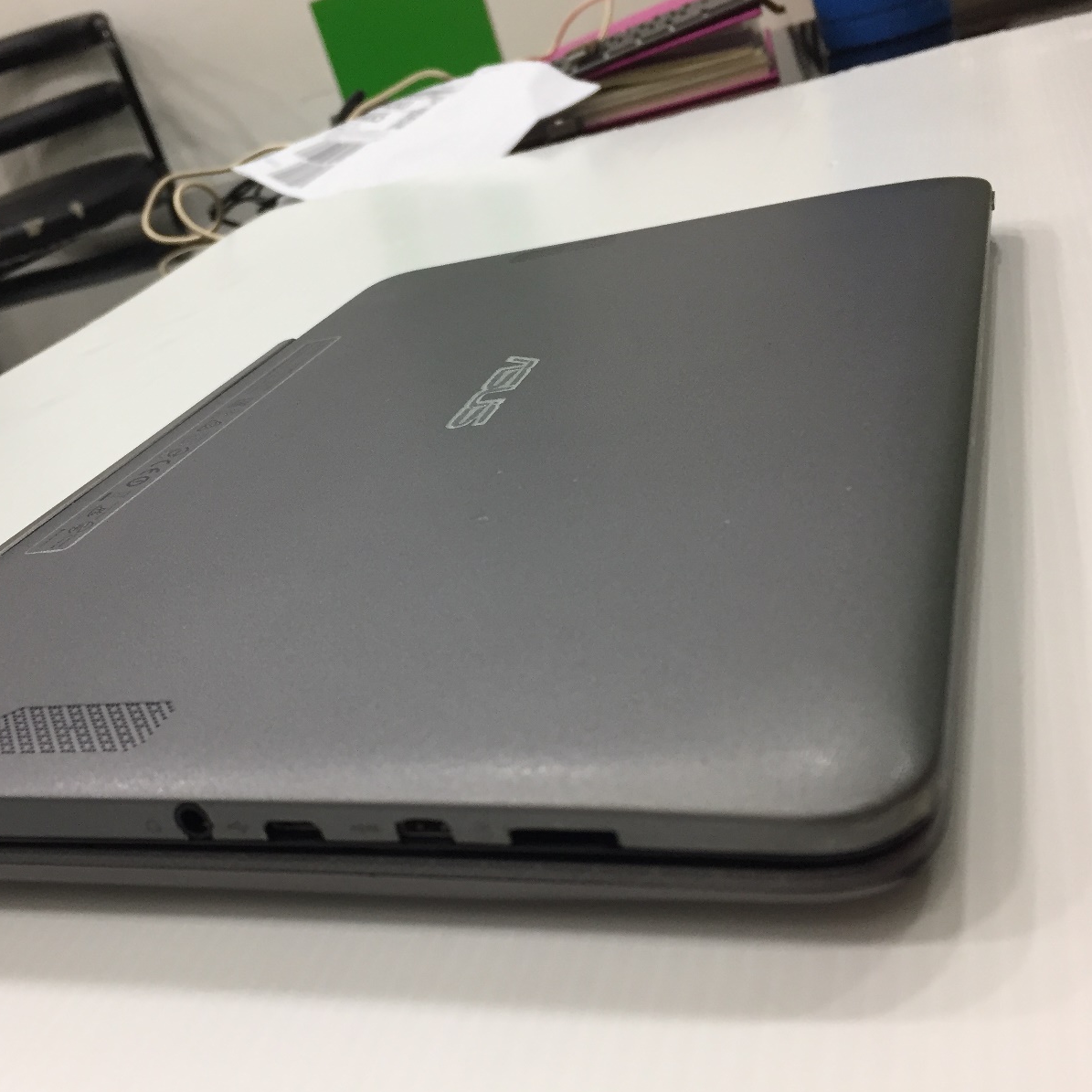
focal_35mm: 35
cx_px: 443
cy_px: 545
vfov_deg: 47.2
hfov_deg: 47.0
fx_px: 1249
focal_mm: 4.15
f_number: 2.2
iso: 50
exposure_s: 1/33
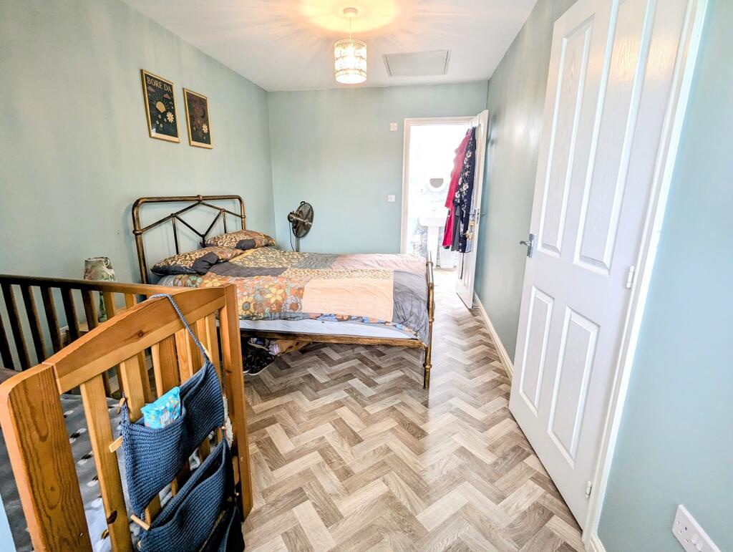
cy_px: 276
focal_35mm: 16
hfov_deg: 94.4
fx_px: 339
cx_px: 366
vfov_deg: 78.2
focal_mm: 2.35
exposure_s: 1/40
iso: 264
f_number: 2.2
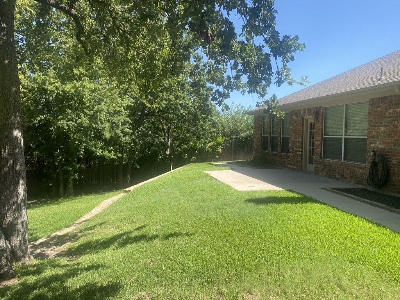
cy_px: 150
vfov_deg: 53.1
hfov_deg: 67.3
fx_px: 300
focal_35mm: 26
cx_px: 200
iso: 32
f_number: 1.8
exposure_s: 1/1072
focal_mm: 4.25
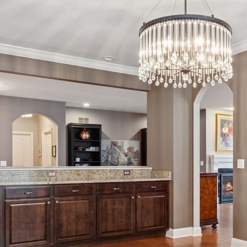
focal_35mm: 40
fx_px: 323
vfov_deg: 41.4
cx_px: 174
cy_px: 163
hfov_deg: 41.1
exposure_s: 1/2
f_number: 8
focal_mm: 12
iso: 200
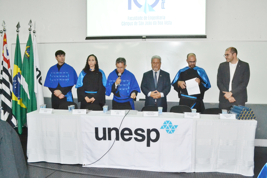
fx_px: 245
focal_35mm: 33
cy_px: 89
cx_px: 134
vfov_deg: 40.0
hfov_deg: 57.2
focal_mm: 22
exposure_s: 1/60
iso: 3200
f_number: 7.1
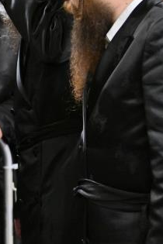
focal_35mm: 293
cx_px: -140
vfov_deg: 7.0
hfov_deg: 4.6
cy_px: -1
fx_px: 1990
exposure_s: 1/200
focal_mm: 90
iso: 1250
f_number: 2.8
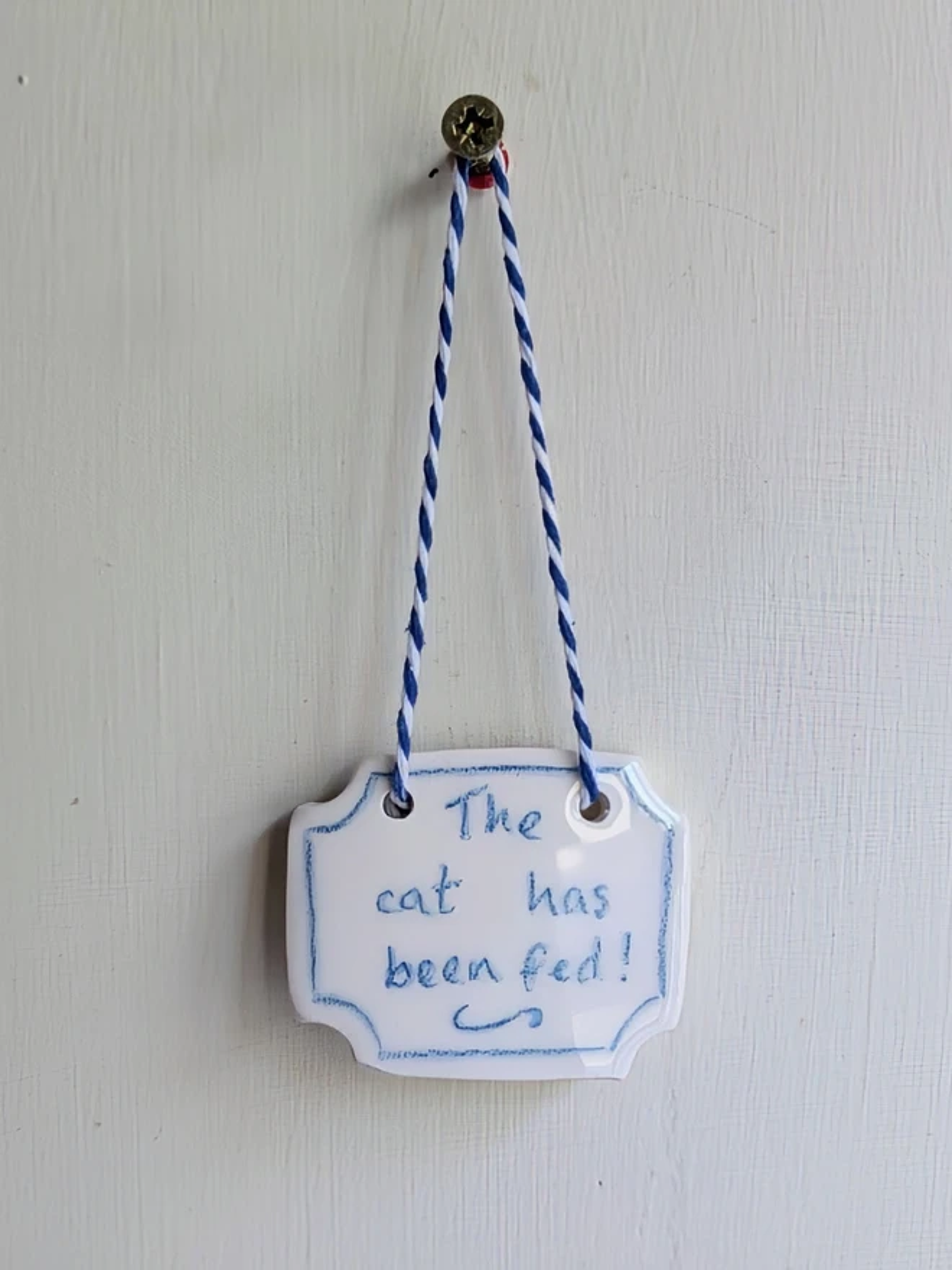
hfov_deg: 56.8
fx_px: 880
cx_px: 476
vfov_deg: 71.6
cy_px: 635
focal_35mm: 24
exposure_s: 1/57.3
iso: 137
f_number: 1.68
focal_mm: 6.9
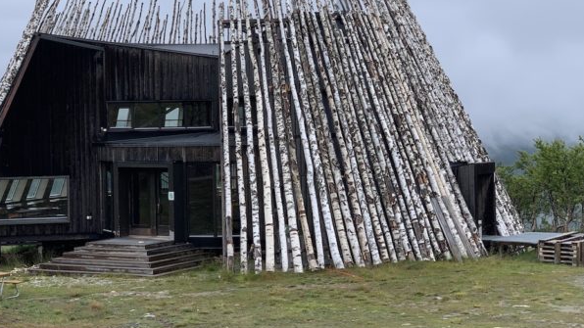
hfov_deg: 29.0
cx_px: 269
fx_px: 1130
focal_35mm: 73
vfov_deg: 16.5
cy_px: 119
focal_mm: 6
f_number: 2.4
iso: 16
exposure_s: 1/240
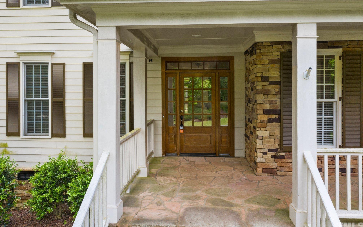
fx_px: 287
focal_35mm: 29
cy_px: 108
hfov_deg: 64.6
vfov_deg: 43.1
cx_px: 182
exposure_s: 1/80
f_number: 8
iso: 100
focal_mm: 10.26
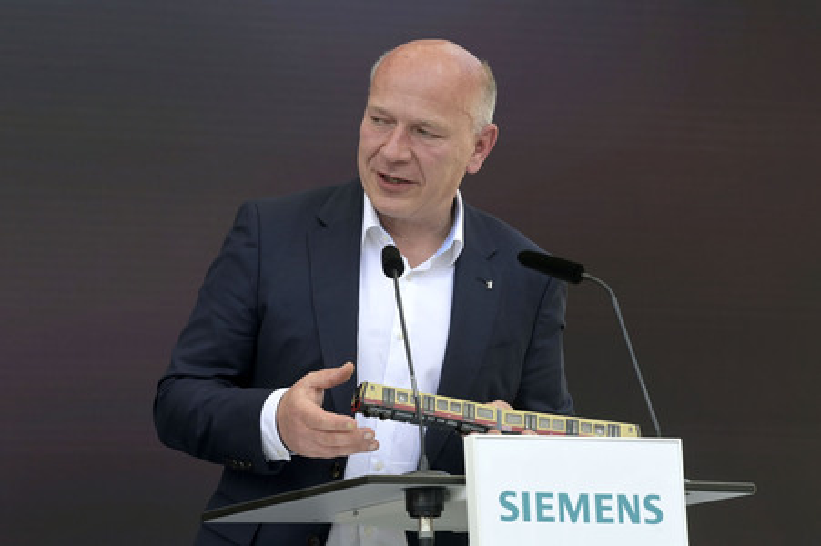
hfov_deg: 10.3
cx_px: 410
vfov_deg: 6.9
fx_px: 4558
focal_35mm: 200
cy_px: 273
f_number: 8
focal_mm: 200
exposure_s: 1/500
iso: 500
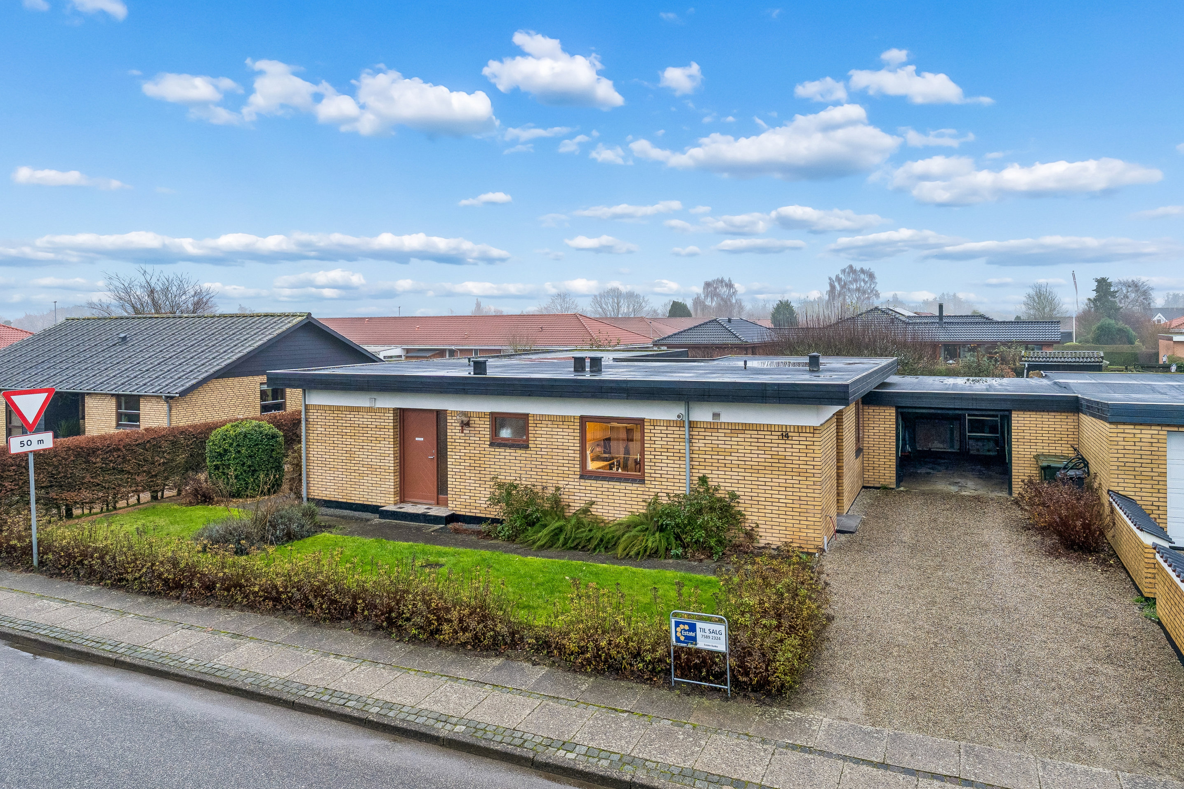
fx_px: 774
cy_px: 396
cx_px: 599
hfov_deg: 74.9
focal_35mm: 24
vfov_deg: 54.1
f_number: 8
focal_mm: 22.5
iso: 1000
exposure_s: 1/80
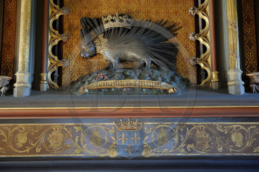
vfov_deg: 22.6
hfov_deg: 33.4
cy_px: 86
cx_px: 130
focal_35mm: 60
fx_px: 431
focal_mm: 60
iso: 800
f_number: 3.5
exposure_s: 1/40
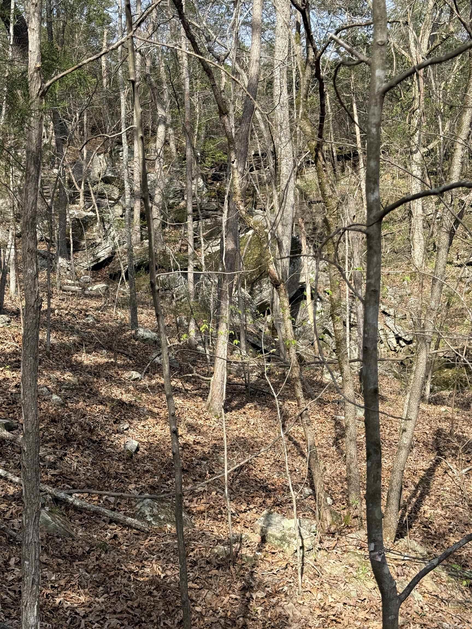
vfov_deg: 39.7
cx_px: 236
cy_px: 314
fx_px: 873
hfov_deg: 30.3
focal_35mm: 48
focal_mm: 6.76
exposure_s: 1/1484
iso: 64
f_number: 1.78
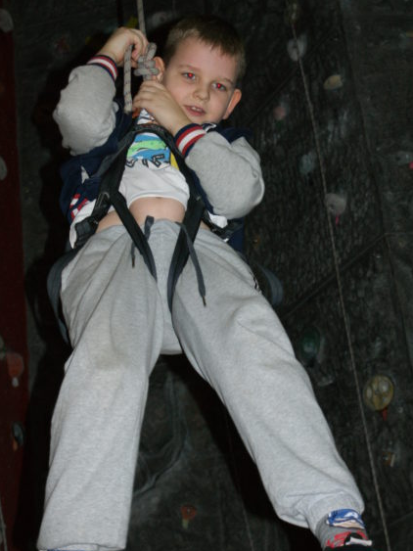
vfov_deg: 23.8
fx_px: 1305
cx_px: 207
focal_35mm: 82
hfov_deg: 18.0
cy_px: 264
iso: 400
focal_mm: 50
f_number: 5.6
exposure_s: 1/80
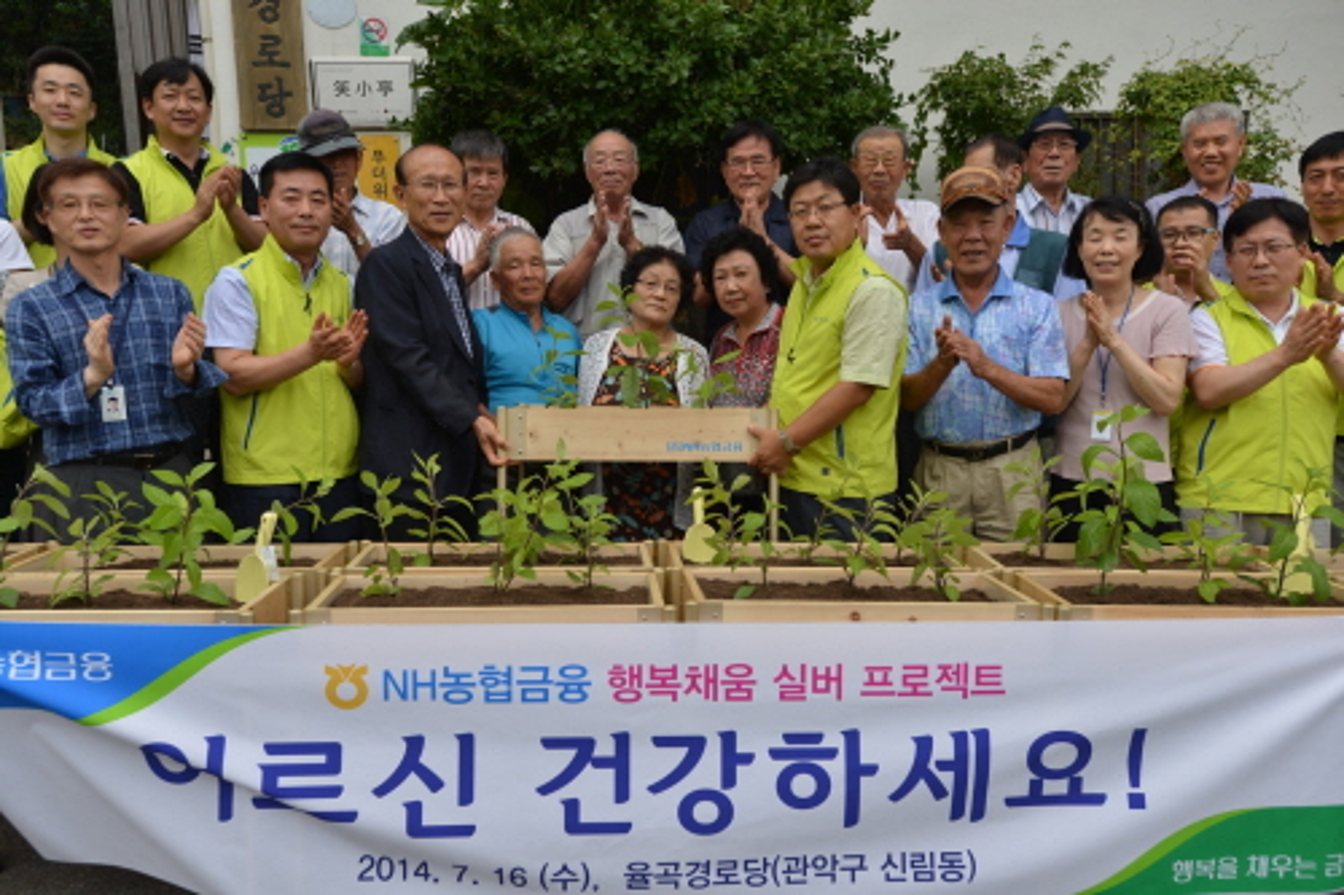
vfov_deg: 41.1
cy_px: 448
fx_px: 1194
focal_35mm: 32
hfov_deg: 58.7
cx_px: 672
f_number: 7.1
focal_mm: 32
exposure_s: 1/250
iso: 100
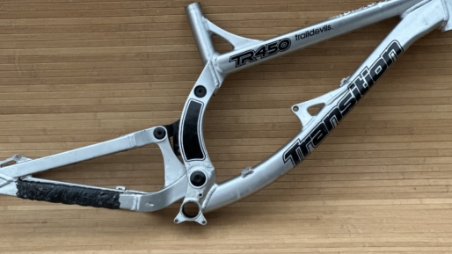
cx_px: 211
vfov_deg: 12.3
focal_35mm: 98
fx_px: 1174
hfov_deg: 21.8
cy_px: 138
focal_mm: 9
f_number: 2.8
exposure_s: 1/40
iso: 400
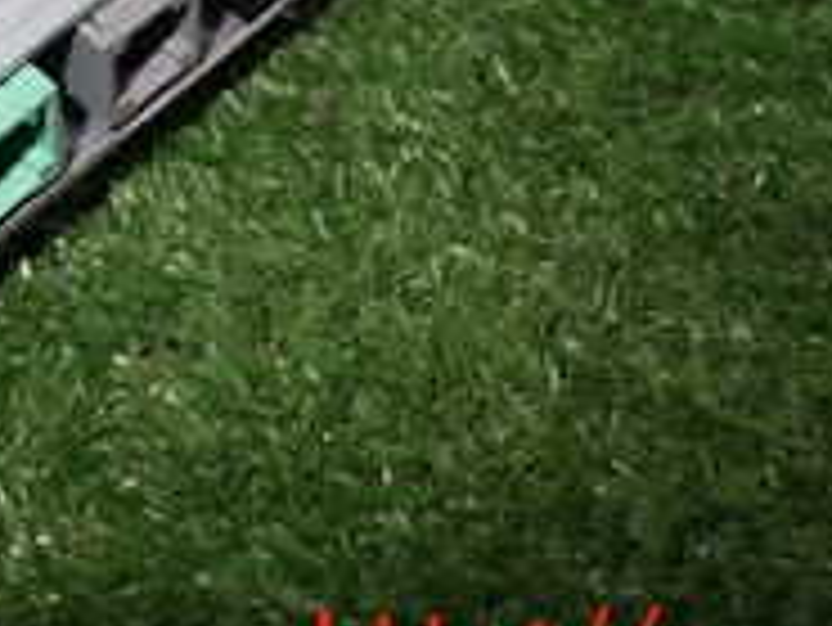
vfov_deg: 16.6
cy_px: -302
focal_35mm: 81
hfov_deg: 23.0
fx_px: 1948
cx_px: -18
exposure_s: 1/30
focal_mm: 4.5
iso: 200
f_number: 5.6
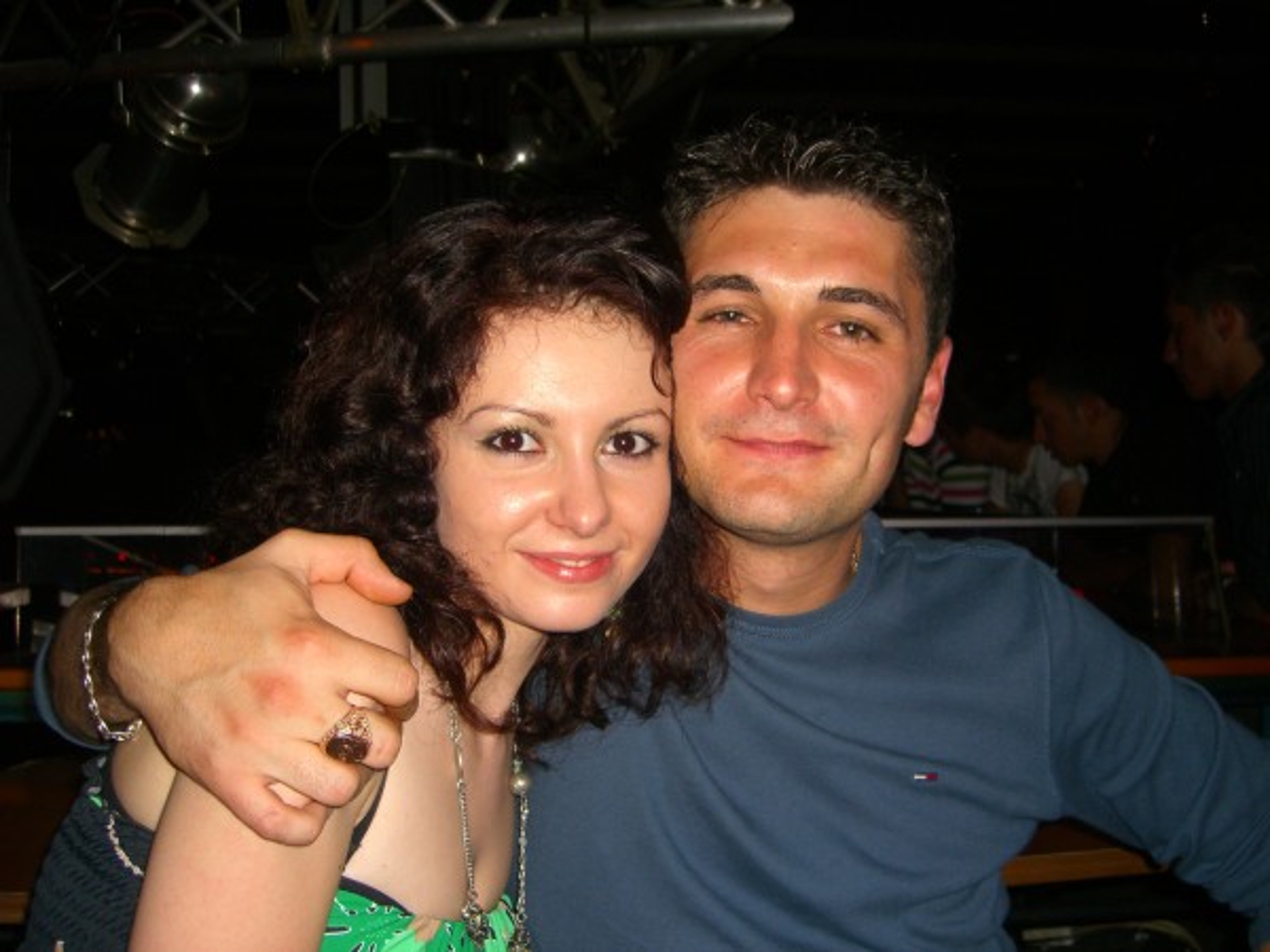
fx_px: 1394
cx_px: 635
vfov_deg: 37.7
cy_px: 476
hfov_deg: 49.0
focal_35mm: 38
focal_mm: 7.9
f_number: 2.8
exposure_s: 1/60
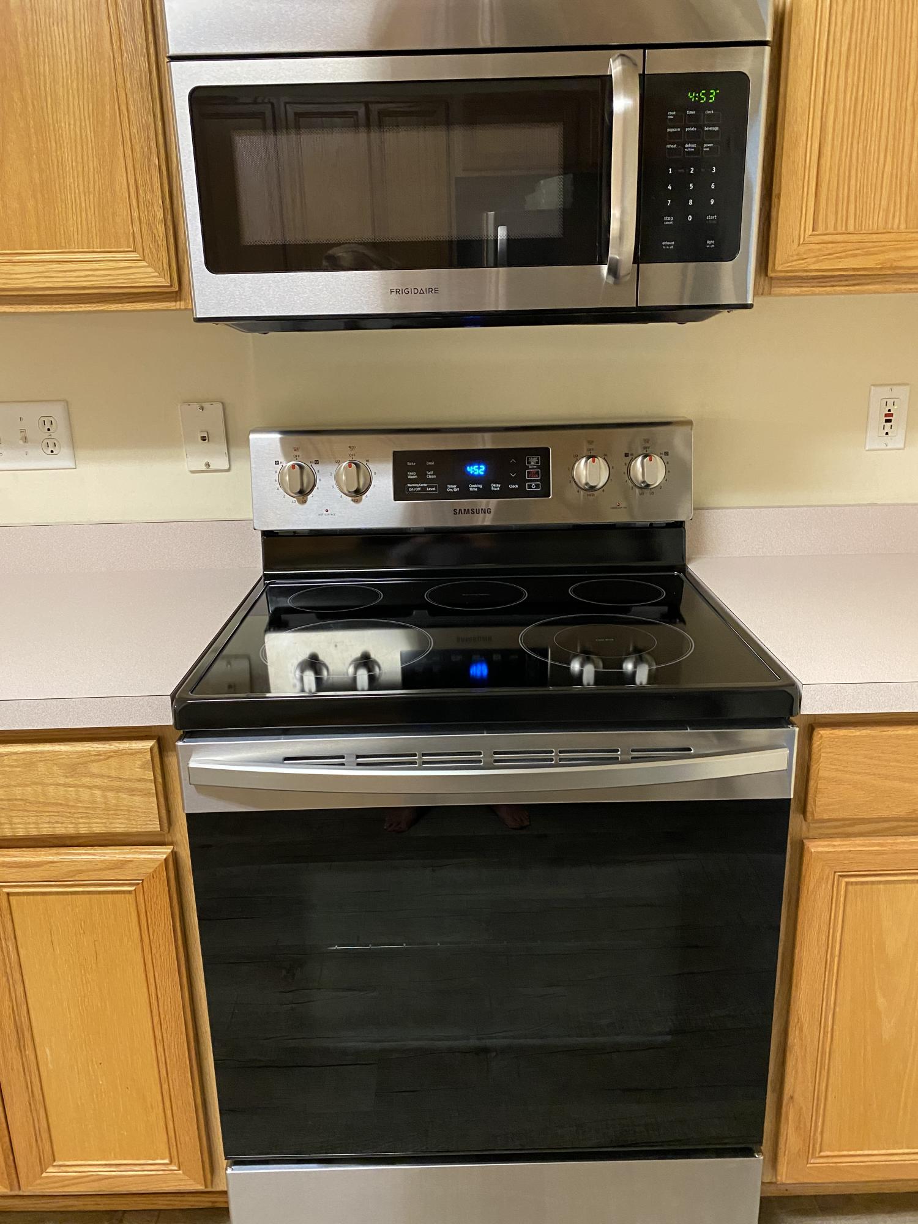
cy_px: 612
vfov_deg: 67.3
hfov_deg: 53.1
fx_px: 919
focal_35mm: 26
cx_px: 459
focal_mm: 4.25
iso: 500
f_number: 1.8
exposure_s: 1/60
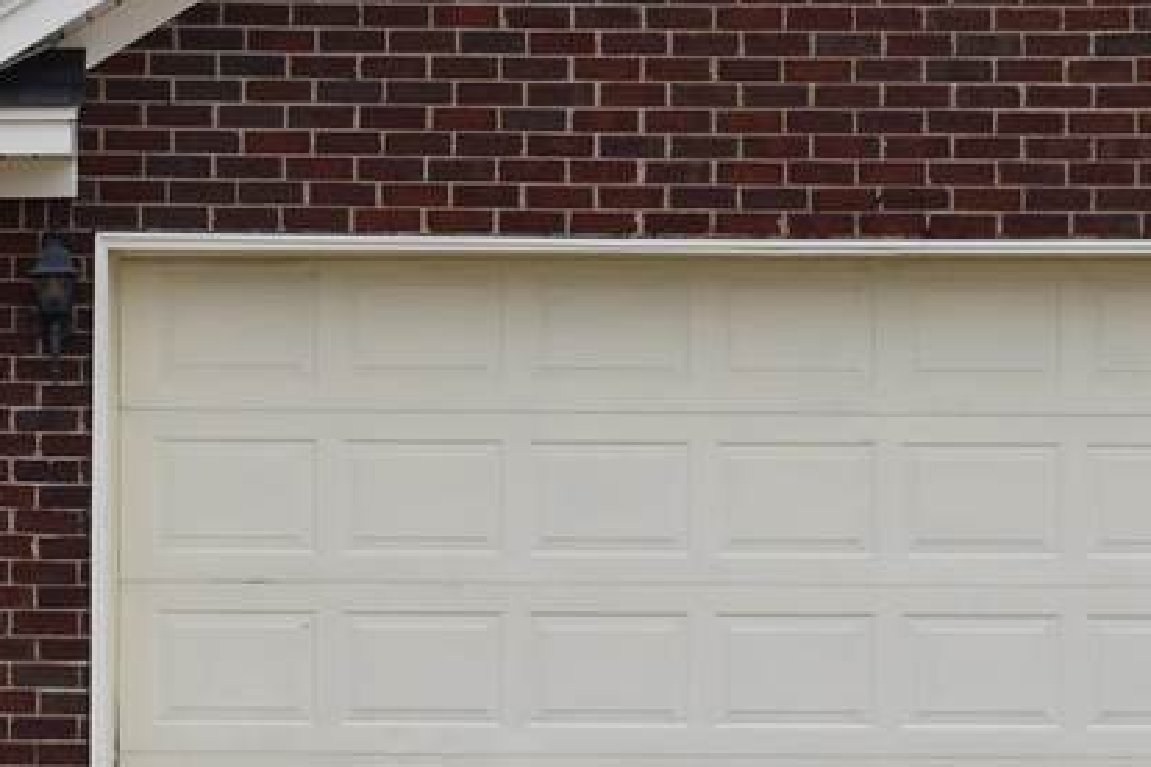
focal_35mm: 135
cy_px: 158
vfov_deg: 10.2
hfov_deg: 15.2
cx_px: 375
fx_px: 4301
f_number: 8
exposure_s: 1/250
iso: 200
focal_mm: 29
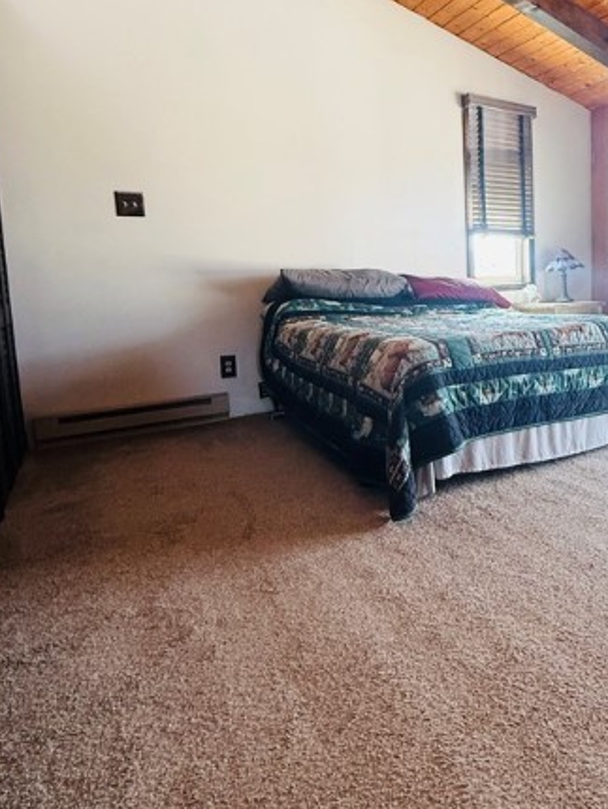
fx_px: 585
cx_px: 525
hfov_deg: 50.0
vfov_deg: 68.8
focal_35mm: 25
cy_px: 329
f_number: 2.2
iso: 250
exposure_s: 1/99
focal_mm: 2.22
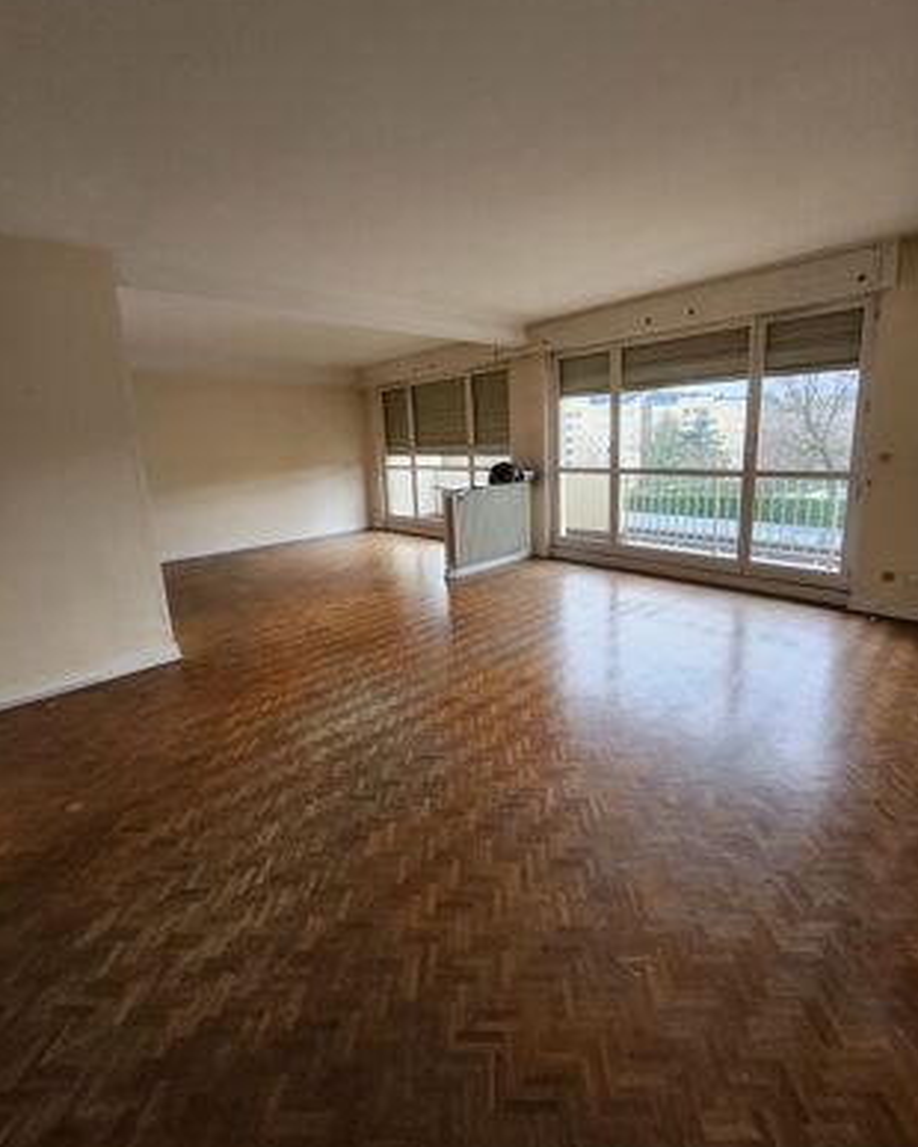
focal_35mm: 14
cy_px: 544
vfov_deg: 100.6
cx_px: 468
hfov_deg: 88.0
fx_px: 475
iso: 250
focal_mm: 1.7
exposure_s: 1/50
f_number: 2.2
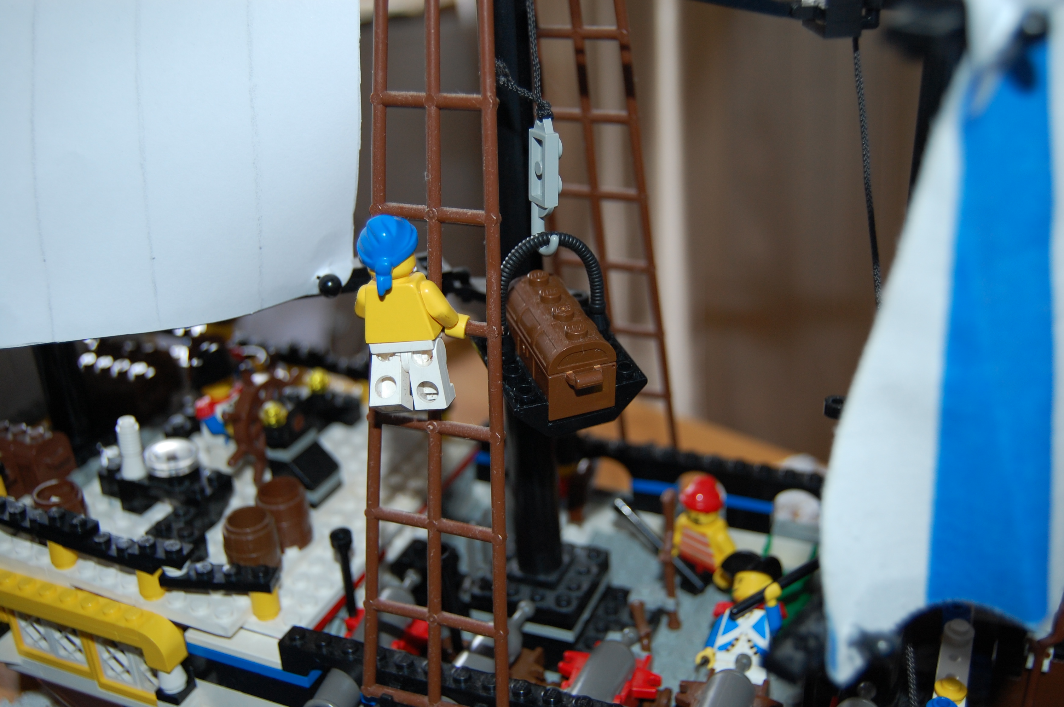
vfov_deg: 34.1
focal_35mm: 39
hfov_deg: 49.6
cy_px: 354
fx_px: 1152
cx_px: 532
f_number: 4
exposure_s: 1/60
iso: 320
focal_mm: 26
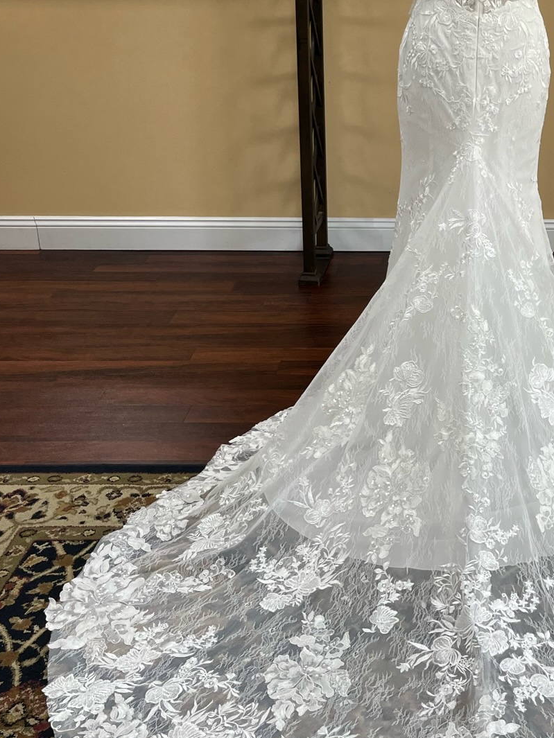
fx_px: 1067
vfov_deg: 38.0
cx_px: 500
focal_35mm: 50
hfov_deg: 28.0
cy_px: 293
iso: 32
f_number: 1.6
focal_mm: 5.1
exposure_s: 1/140
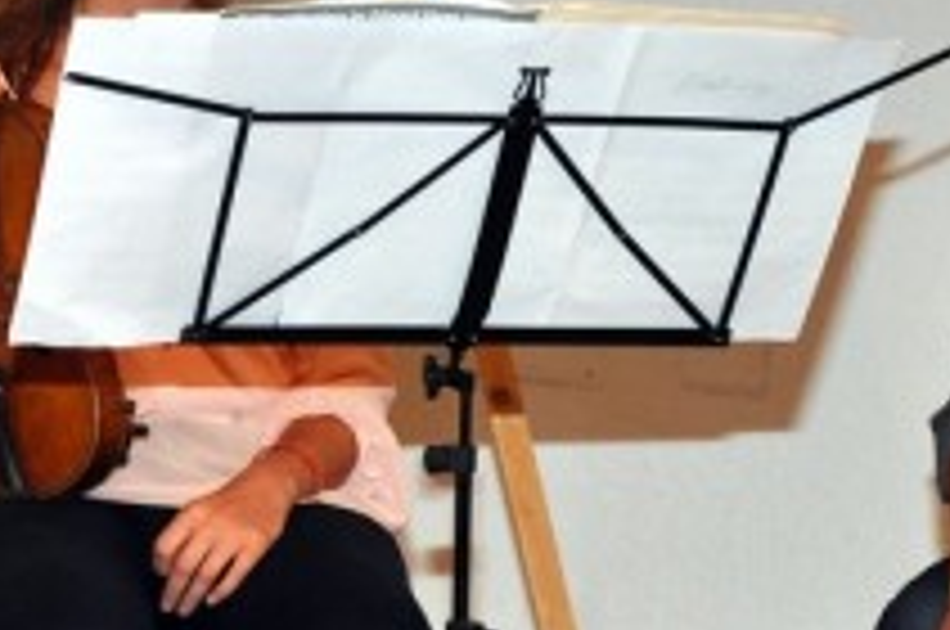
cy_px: 252
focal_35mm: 205
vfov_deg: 6.7
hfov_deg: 10.0
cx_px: 234
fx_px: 5401
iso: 800
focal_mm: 48
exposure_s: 1/60
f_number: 4.8
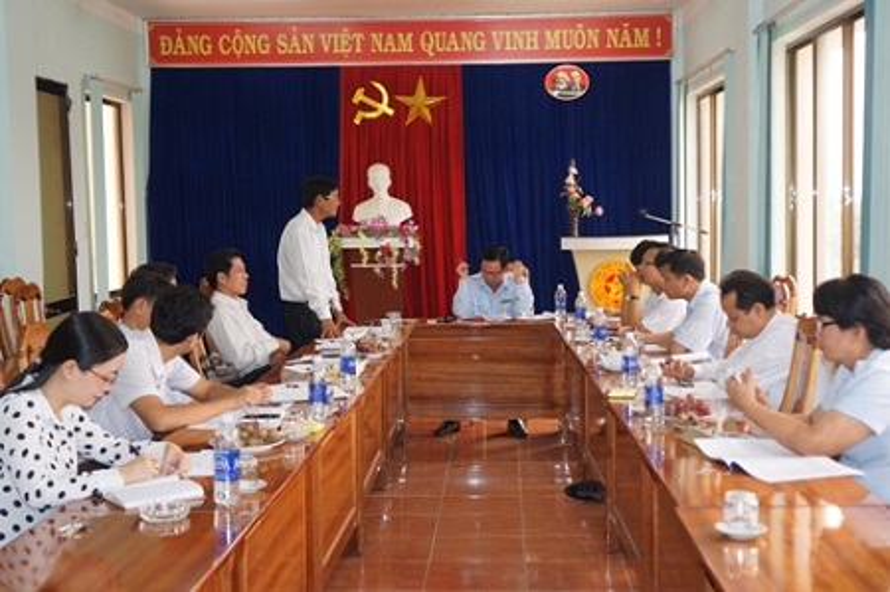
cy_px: 296
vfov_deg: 28.0
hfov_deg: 41.2
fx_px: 1185
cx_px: 445
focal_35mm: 48
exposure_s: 1/160
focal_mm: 32
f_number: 4
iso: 640
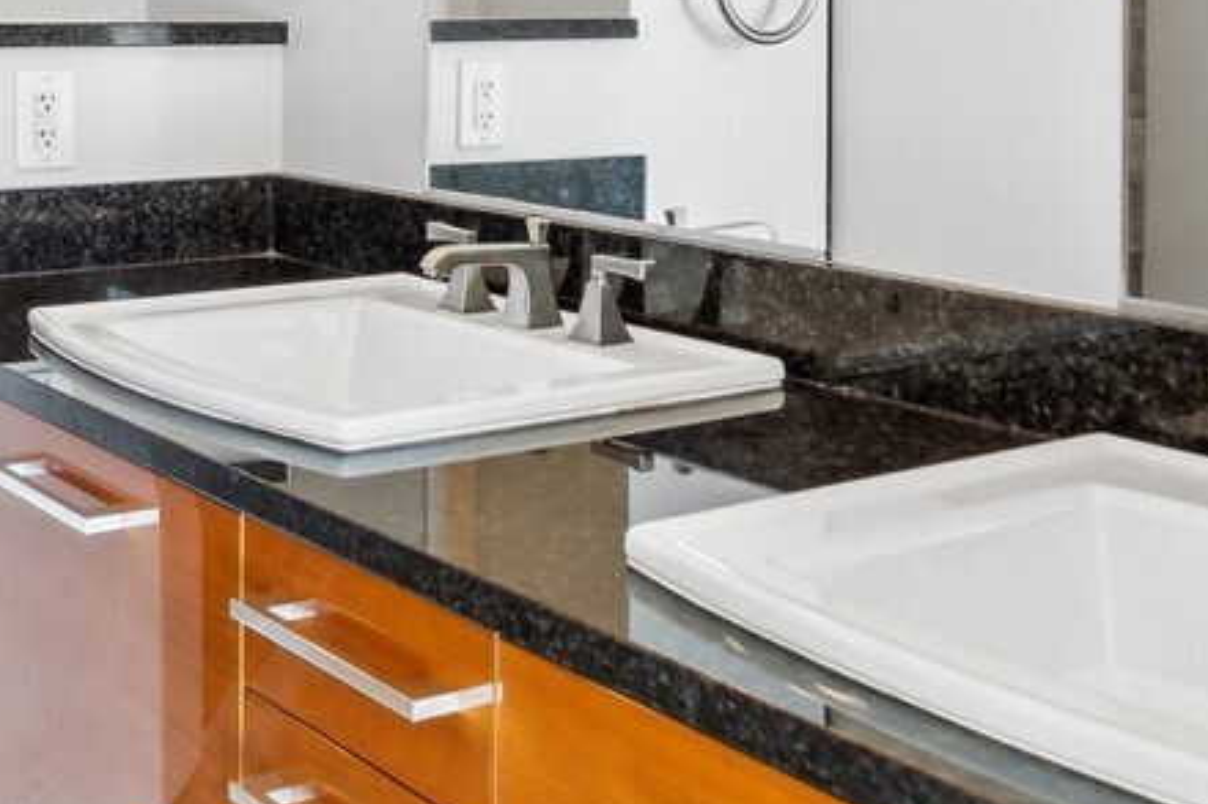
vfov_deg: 23.8
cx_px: 262
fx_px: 1811
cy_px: -23
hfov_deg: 35.8
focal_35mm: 54
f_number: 8
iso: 200
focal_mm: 14
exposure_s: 1/20
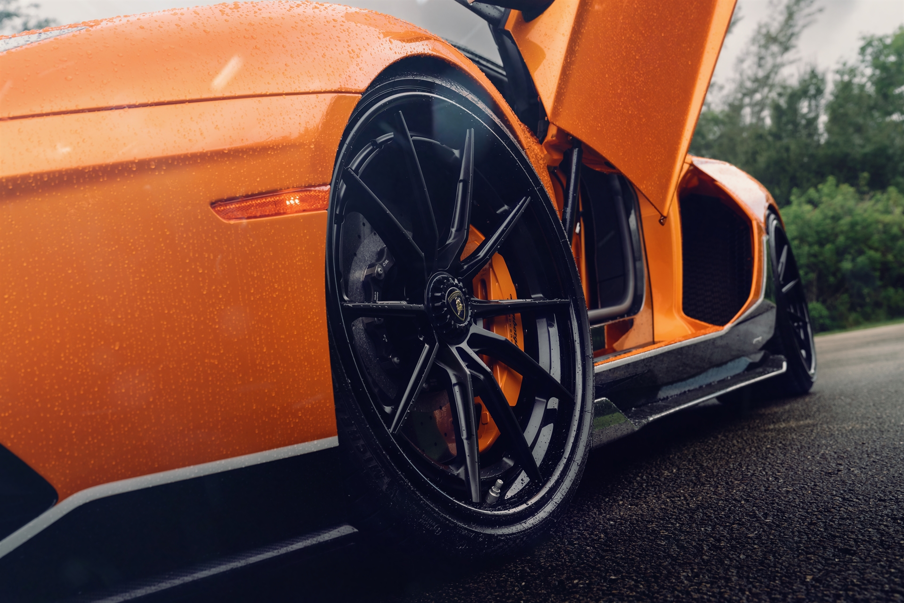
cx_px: 452
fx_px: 954
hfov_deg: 50.7
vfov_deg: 35.0
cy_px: 302
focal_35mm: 38
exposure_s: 1/250
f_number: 6.3
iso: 250
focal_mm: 38
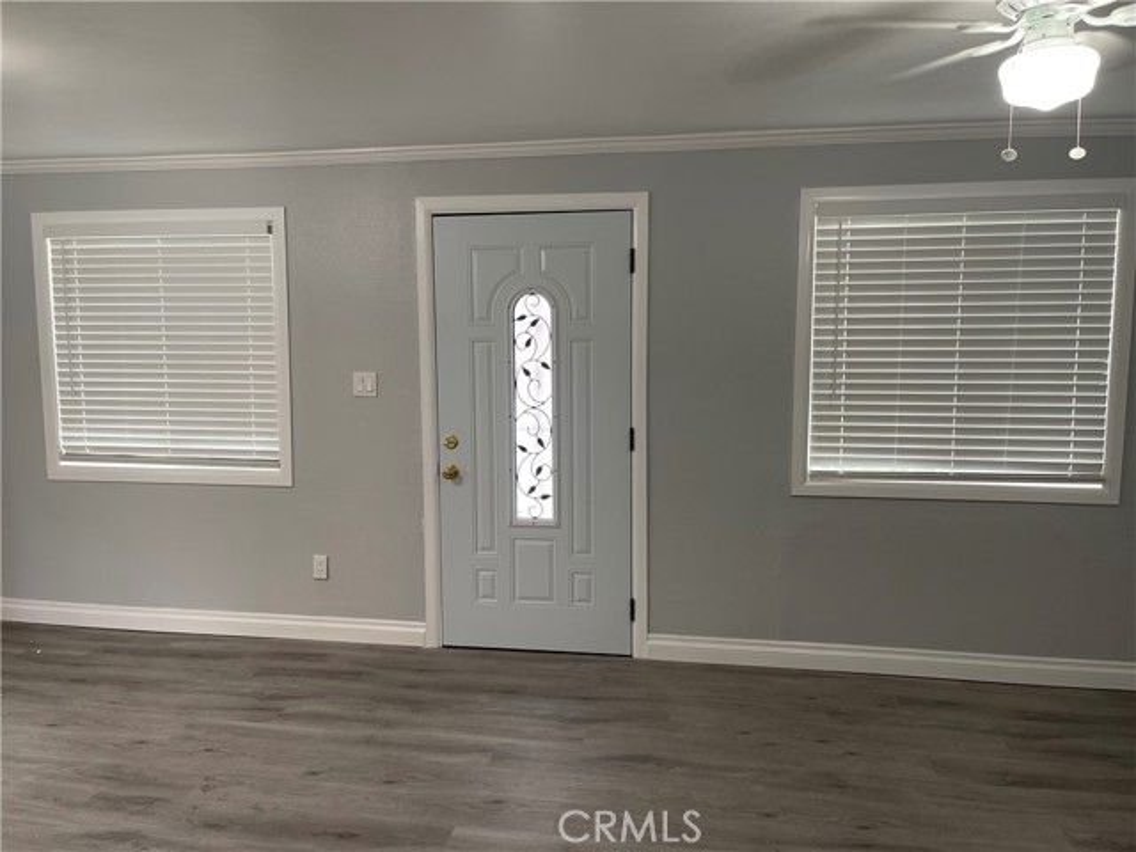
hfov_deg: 67.3
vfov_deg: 53.1
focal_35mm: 26
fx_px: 853
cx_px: 568
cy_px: 426
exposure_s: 1/60
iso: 80
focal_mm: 5.1
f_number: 1.6
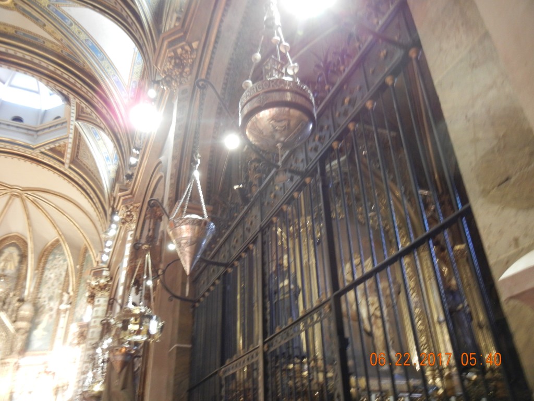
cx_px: 267
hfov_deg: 60.0
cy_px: 200
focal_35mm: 30
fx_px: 463
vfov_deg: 46.8
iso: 400
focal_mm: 5.4
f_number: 3.5
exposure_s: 1/2.2
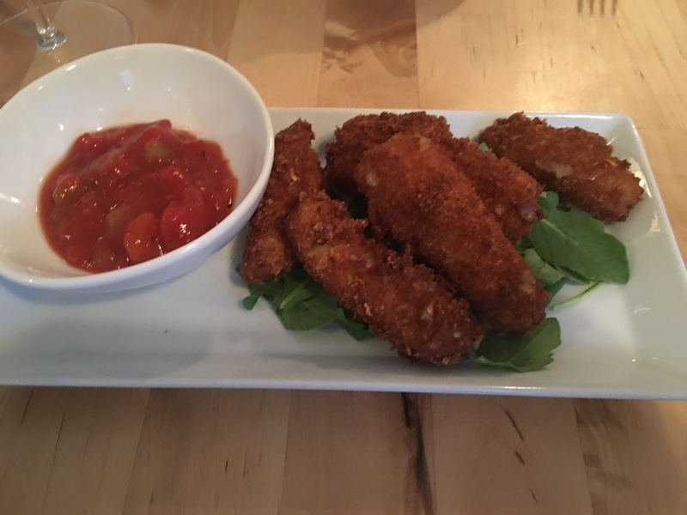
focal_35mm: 29
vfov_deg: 48.2
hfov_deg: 61.7
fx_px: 576
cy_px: 258
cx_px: 344
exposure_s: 1/4
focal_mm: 4.15
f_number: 2.2
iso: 100
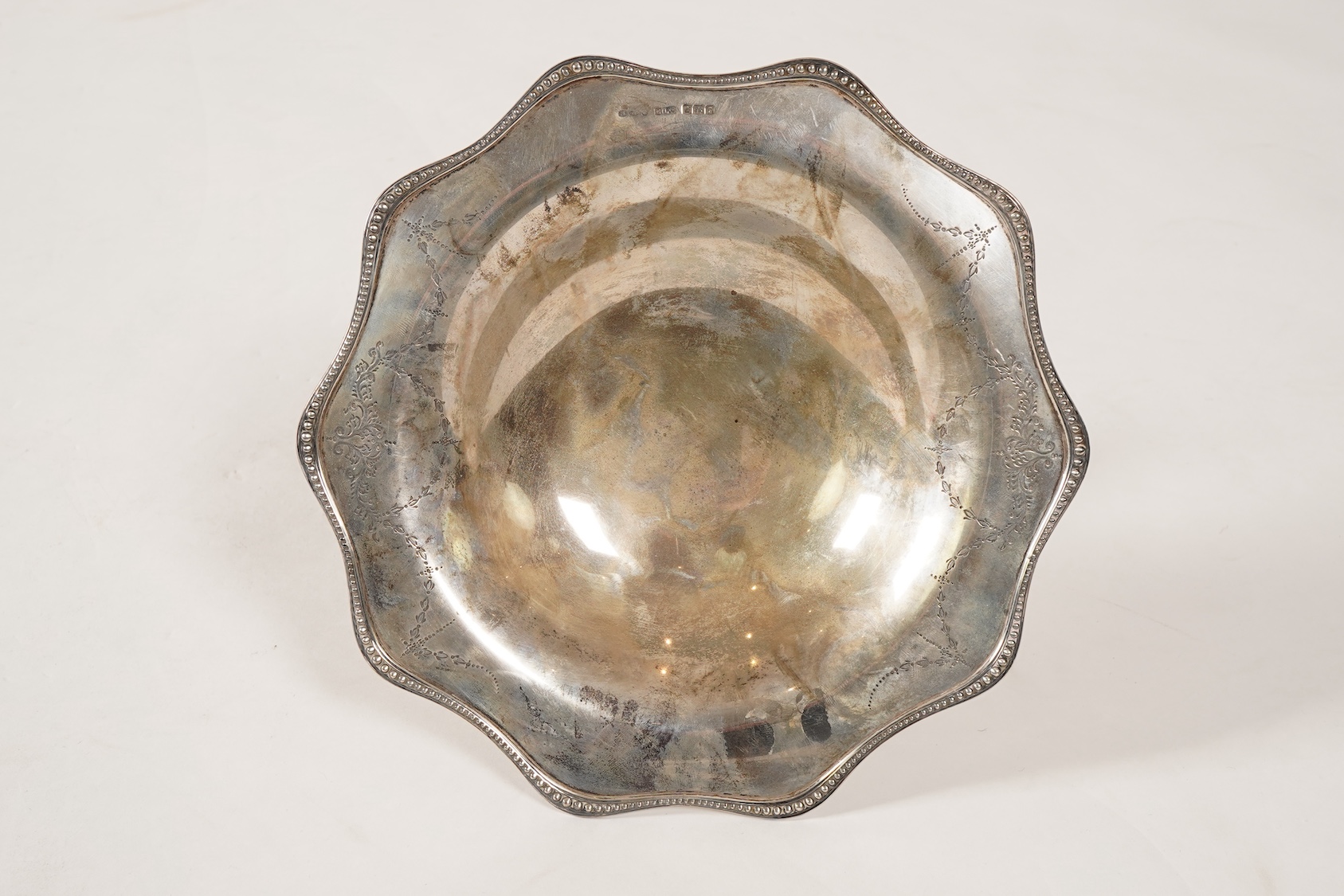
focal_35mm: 45
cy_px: 448
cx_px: 672
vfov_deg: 29.9
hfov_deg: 43.6
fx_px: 1680
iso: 400
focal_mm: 30
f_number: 16
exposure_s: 1/125
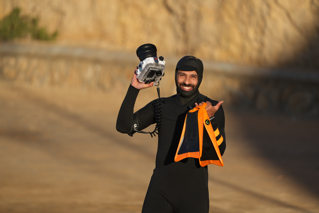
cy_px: 106
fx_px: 4793
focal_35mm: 541
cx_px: 160
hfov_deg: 3.8
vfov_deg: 2.5
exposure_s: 1/400
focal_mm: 541
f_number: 6.3
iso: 100
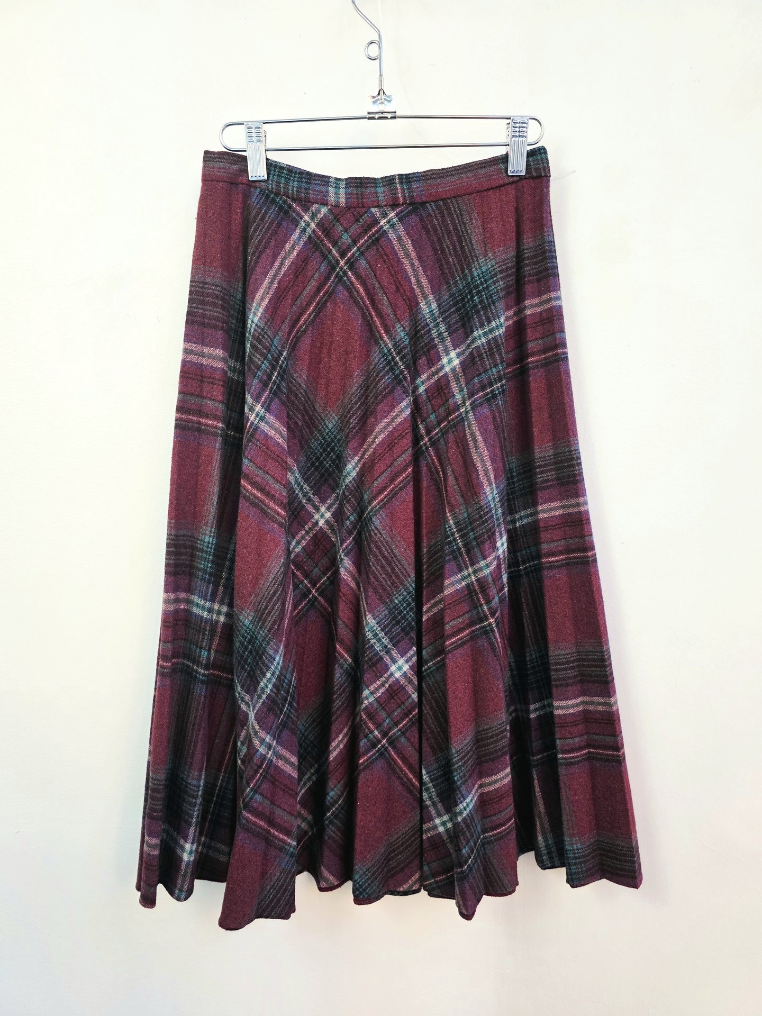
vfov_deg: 73.9
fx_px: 675
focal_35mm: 23
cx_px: 381
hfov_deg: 58.9
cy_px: 508
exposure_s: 1/120
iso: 200
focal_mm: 6.3
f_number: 1.7
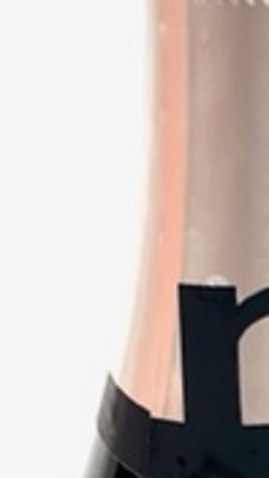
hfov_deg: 11.7
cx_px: 258
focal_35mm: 103
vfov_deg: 20.1
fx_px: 1306
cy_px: 473
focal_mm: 4.2
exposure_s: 1/100
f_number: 1.6
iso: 64
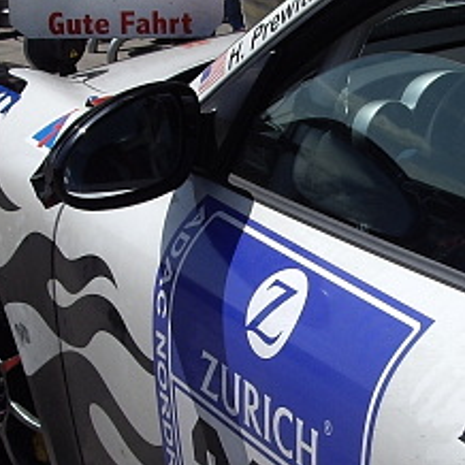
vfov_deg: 14.2
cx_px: 333
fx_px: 1869
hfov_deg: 14.1
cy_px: 305
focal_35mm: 123
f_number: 5.6
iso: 50
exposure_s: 1/500
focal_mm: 7.9
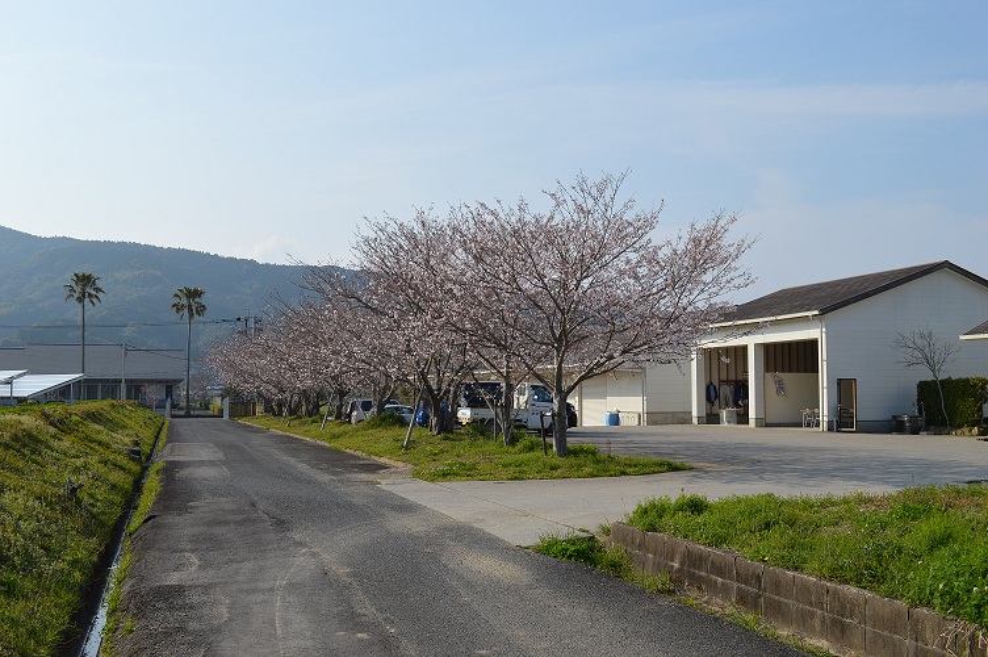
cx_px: 494
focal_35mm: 36
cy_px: 328
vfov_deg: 36.8
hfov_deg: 53.2
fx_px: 987
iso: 100
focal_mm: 24
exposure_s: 1/250
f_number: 8
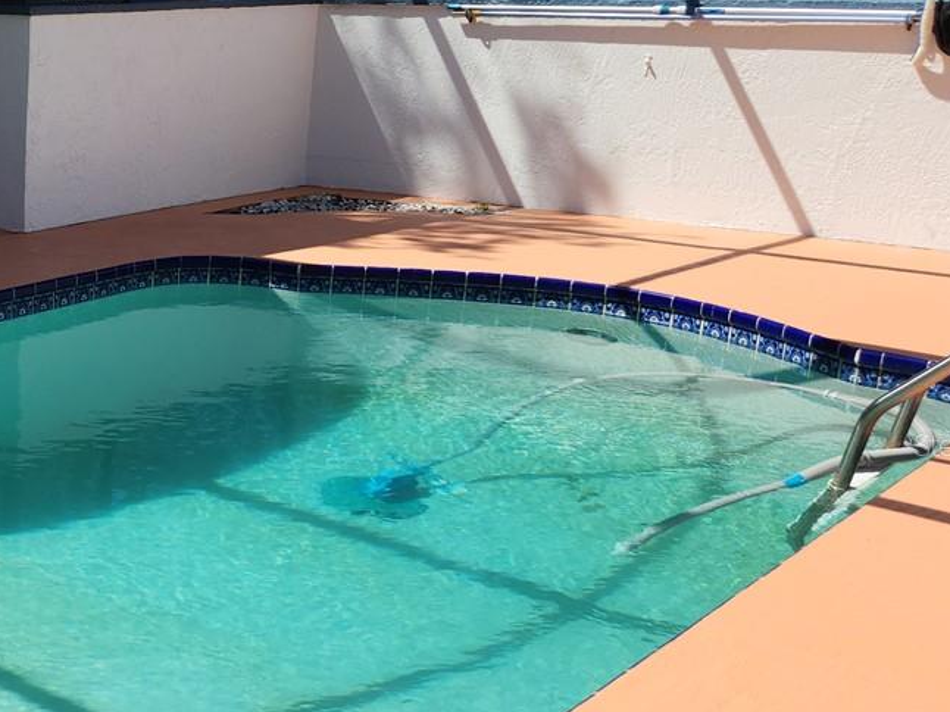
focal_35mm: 57
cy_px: 444
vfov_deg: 25.6
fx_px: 1564
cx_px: -124
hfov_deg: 30.0
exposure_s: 1/955
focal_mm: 5.4
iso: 20
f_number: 1.8
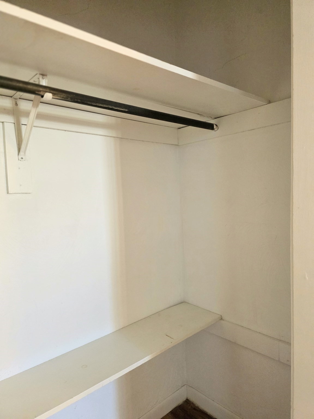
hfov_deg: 58.9
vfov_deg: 73.9
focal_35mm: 23
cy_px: 210
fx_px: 278
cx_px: 157
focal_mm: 6.3
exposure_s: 1/120
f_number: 1.7
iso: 1250
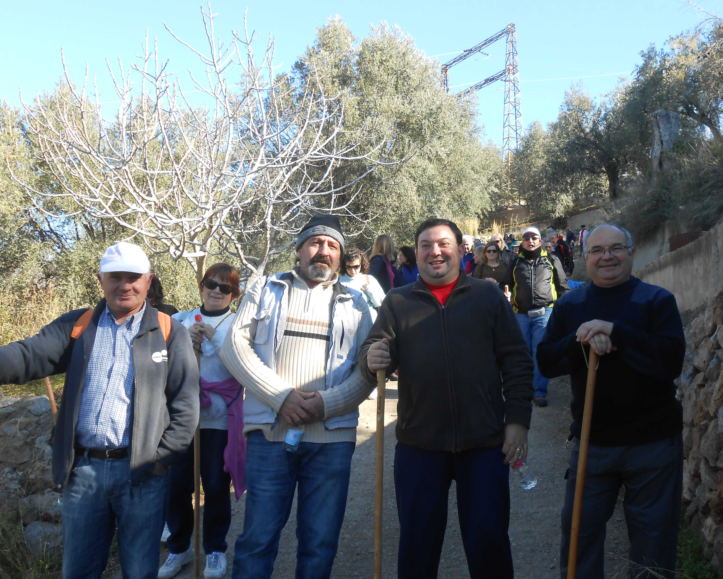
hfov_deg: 52.7
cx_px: 405
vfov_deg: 43.3
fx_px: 728
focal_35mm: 34
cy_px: 307
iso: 80
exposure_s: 1/160
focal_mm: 5.3
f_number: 3.8
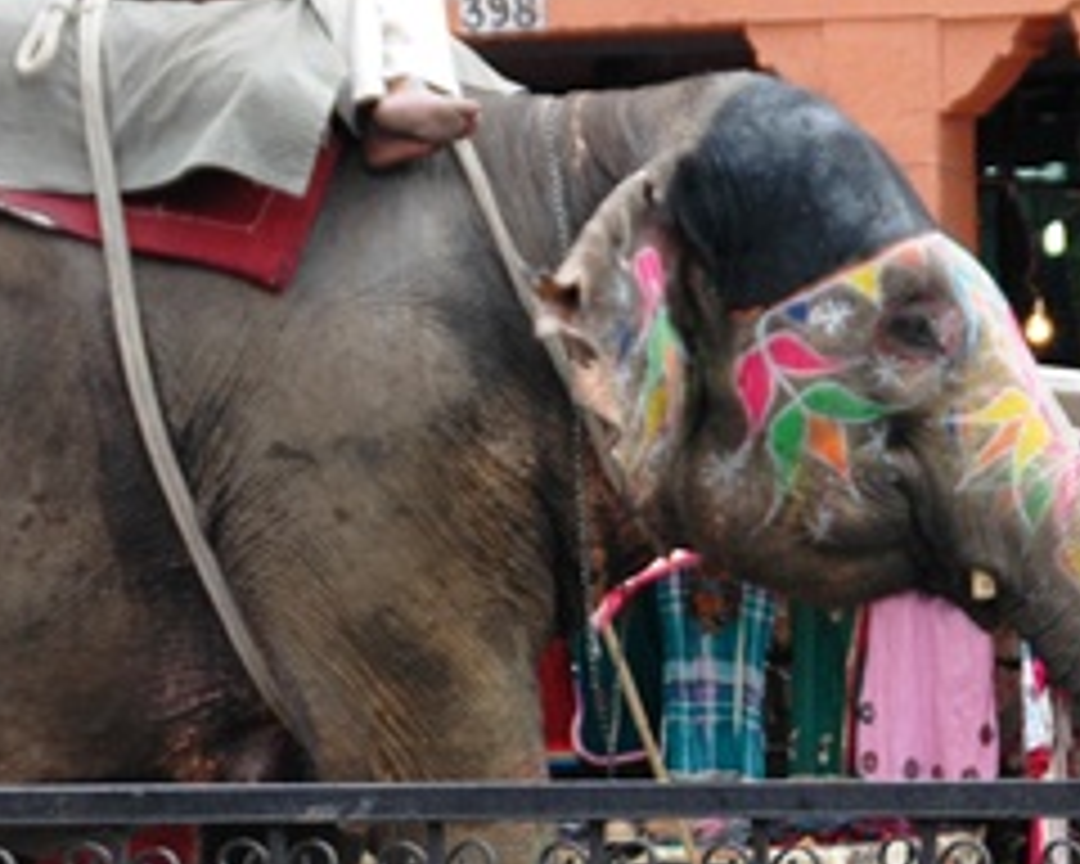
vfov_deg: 5.7
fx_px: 8630
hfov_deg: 7.2
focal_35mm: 270
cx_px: 738
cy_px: 342
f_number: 7.1
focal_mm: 72
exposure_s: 1/200
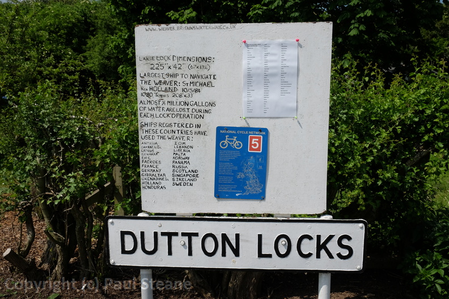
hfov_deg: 58.7
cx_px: 224
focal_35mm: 32
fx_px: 399
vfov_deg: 41.1
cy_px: 150
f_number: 10
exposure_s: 1/400
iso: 200
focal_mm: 21.4
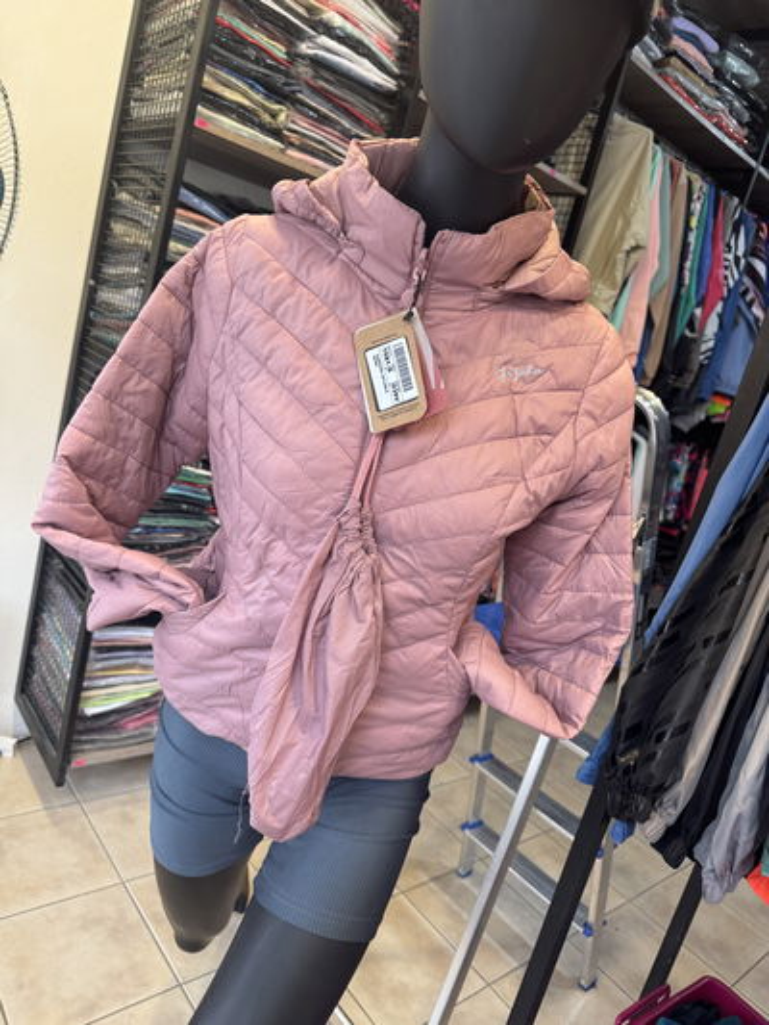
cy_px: 512
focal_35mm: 24
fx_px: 711
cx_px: 384
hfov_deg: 56.8
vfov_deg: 71.6
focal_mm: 6.76
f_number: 1.78
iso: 200
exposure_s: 1/100
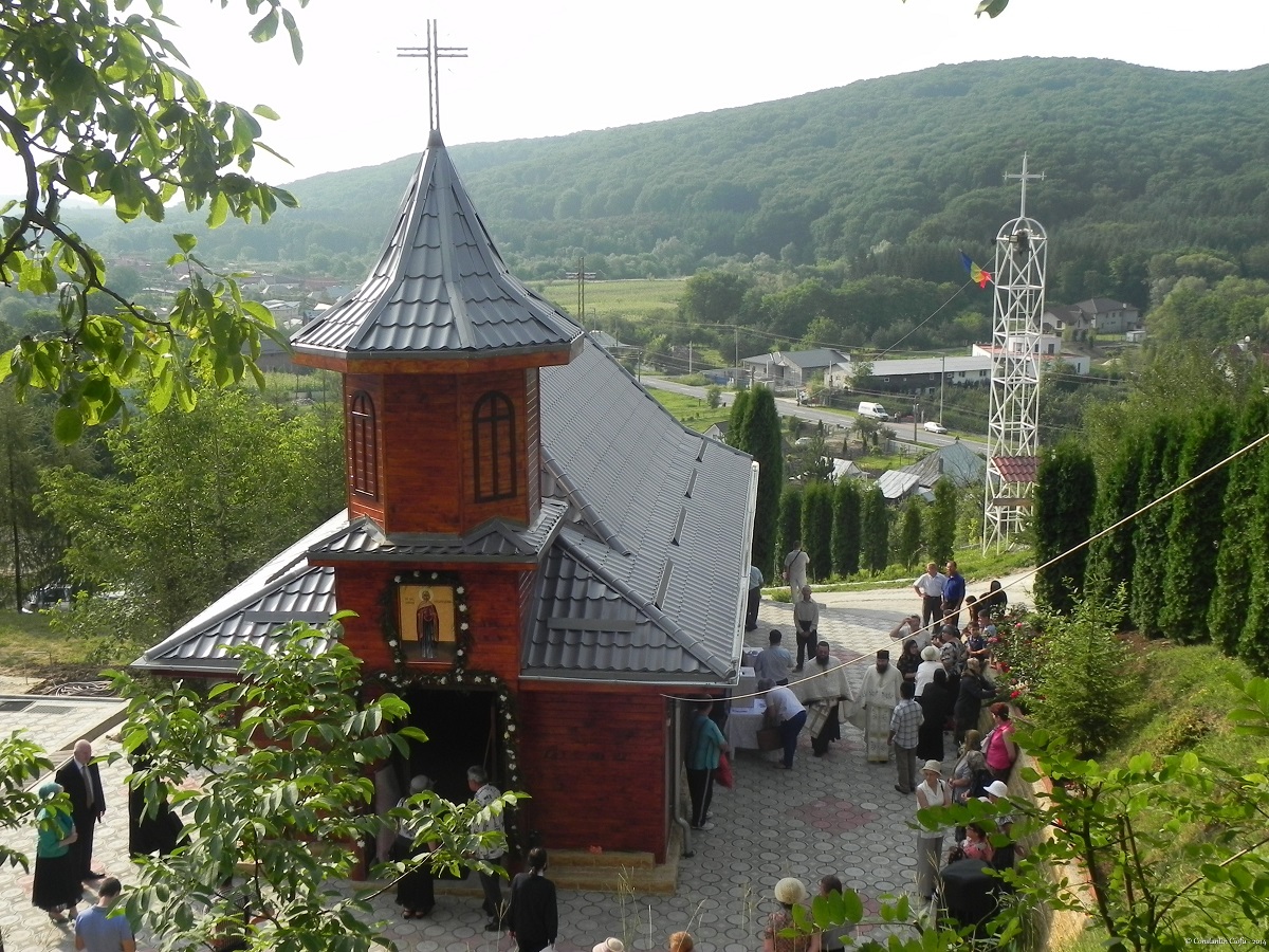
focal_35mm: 37
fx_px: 1356
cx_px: 634
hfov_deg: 50.1
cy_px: 476
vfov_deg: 38.7
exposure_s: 1/279
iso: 160
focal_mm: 6.6
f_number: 6.3
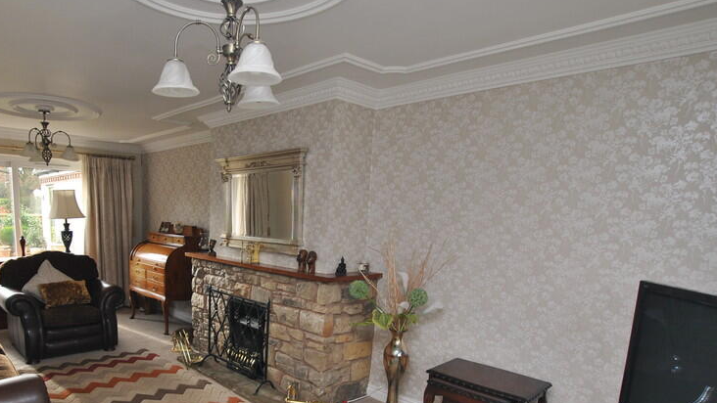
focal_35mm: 22
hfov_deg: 78.5
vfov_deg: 50.2
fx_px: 418
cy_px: 282
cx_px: 239
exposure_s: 1/60
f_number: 4
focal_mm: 10
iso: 200
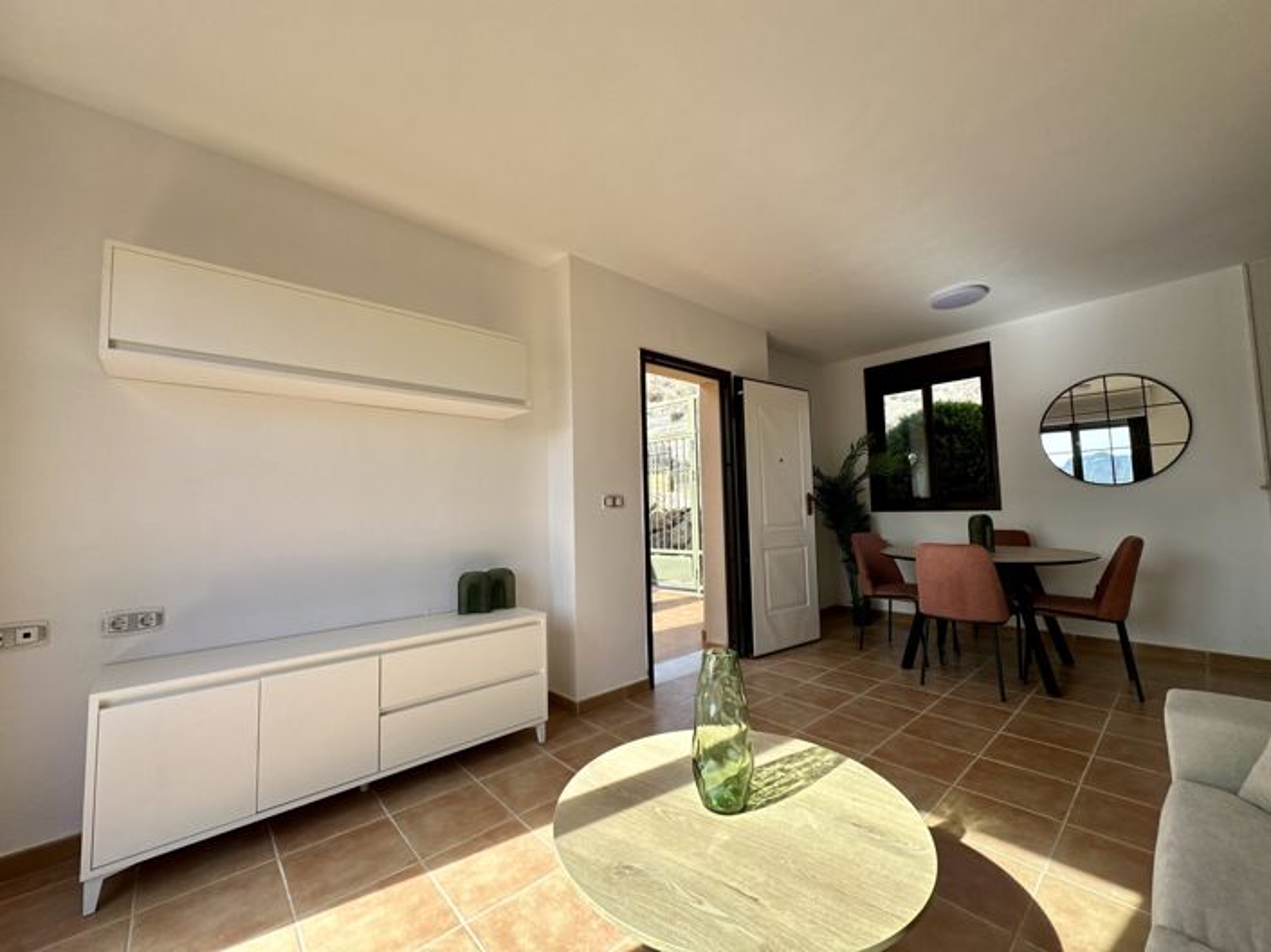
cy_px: 476
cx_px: 636
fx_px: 514
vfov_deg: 85.6
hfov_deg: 102.1
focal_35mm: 14
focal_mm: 2.22
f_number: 2.2
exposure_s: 1/406
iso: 40
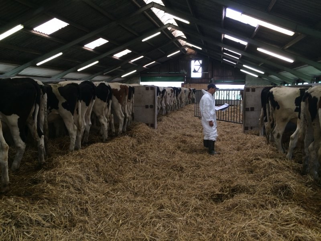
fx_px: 269
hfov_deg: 61.7
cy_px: 120
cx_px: 160
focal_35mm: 29
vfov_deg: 48.2
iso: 50
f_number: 2.2
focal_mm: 4.15
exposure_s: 1/30
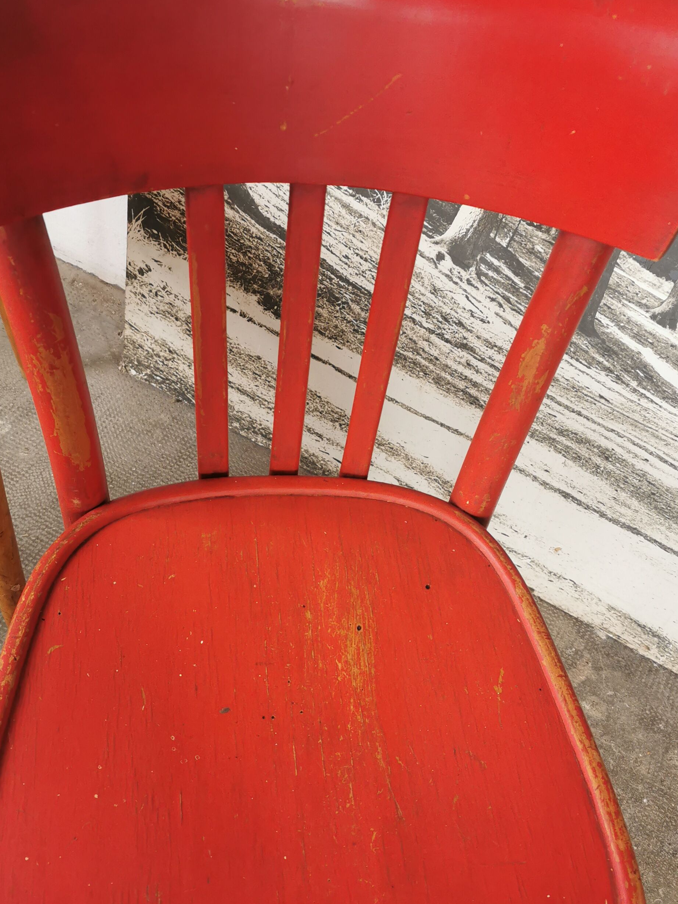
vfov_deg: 46.7
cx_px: 344
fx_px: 1044
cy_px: 492
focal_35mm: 40
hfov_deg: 36.0
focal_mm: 5.56
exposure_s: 1/60
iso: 100
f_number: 1.6
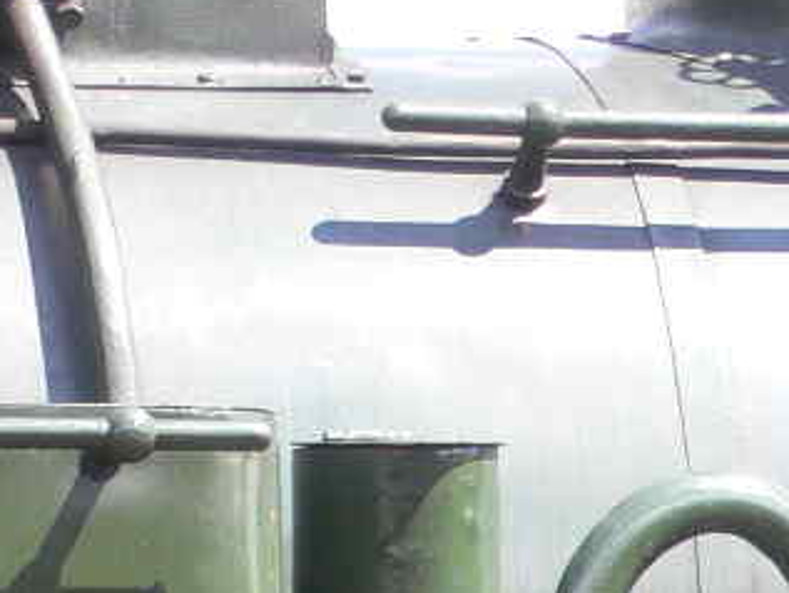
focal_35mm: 397
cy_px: 1109
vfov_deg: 3.7
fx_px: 9052
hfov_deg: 5.0
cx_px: 1190
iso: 100
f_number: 5
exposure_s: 1/80
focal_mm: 17.4
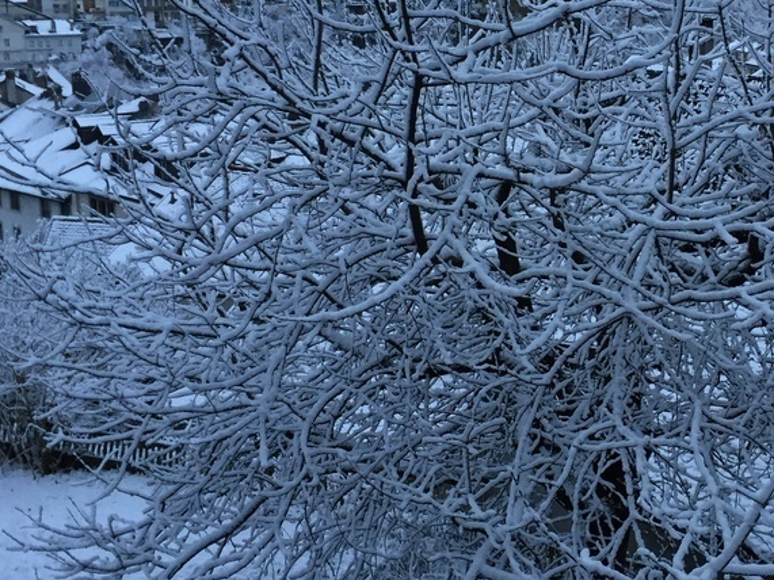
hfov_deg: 35.9
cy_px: 217
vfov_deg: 27.9
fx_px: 1162
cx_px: 587
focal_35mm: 52
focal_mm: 4.15
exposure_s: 1/33
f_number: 2.2
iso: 125
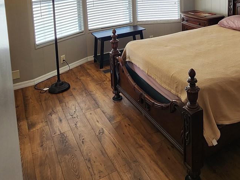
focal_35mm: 32
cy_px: -5
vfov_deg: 38.5
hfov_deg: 55.4
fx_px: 222
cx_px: 163
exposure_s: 1/60
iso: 80
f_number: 2.2
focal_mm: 2.2
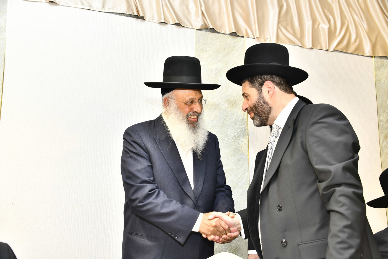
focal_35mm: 40
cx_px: 194
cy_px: 130
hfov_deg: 48.5
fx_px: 431
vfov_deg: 33.4
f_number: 5.6
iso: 1000
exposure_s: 1/125
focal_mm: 40
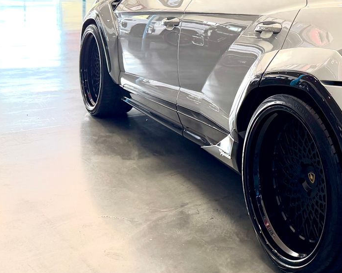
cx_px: 361
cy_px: 31
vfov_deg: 27.2
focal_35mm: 54
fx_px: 547
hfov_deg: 31.4
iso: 200
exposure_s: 1/97
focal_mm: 6.76
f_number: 1.78
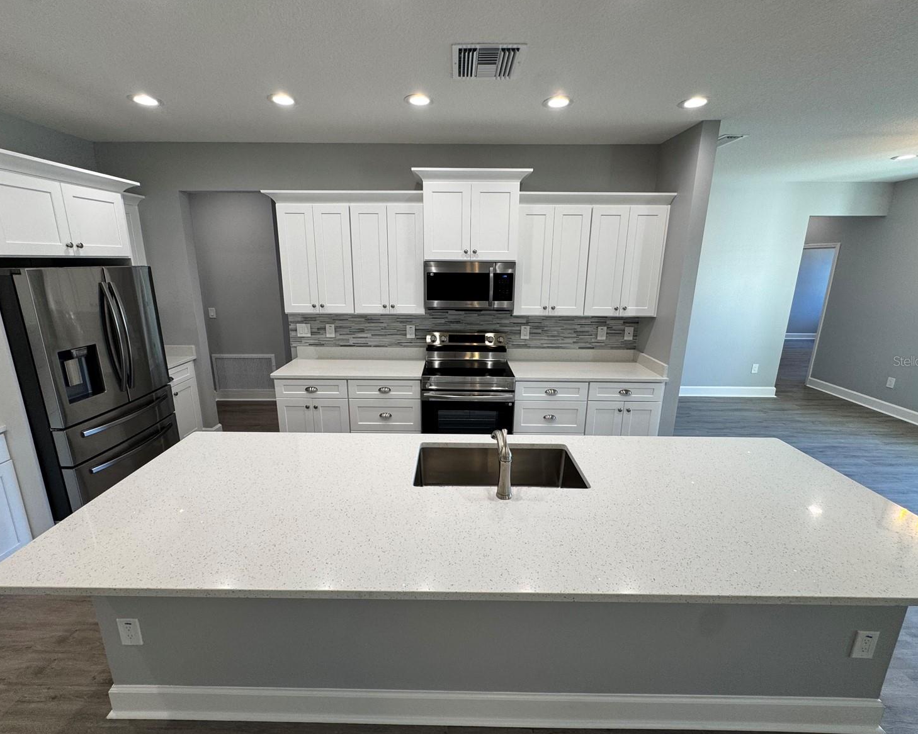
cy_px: 361
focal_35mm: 15
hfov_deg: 96.8
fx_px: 407
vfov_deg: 84.0
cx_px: 449
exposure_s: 1/120
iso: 125
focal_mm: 2.22
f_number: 2.2
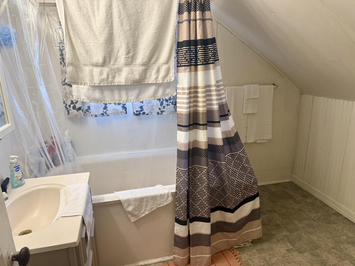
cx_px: 178
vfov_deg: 56.8
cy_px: 133
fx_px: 246
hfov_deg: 71.6
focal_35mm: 24
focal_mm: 6.76
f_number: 1.78
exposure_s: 1/60
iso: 125
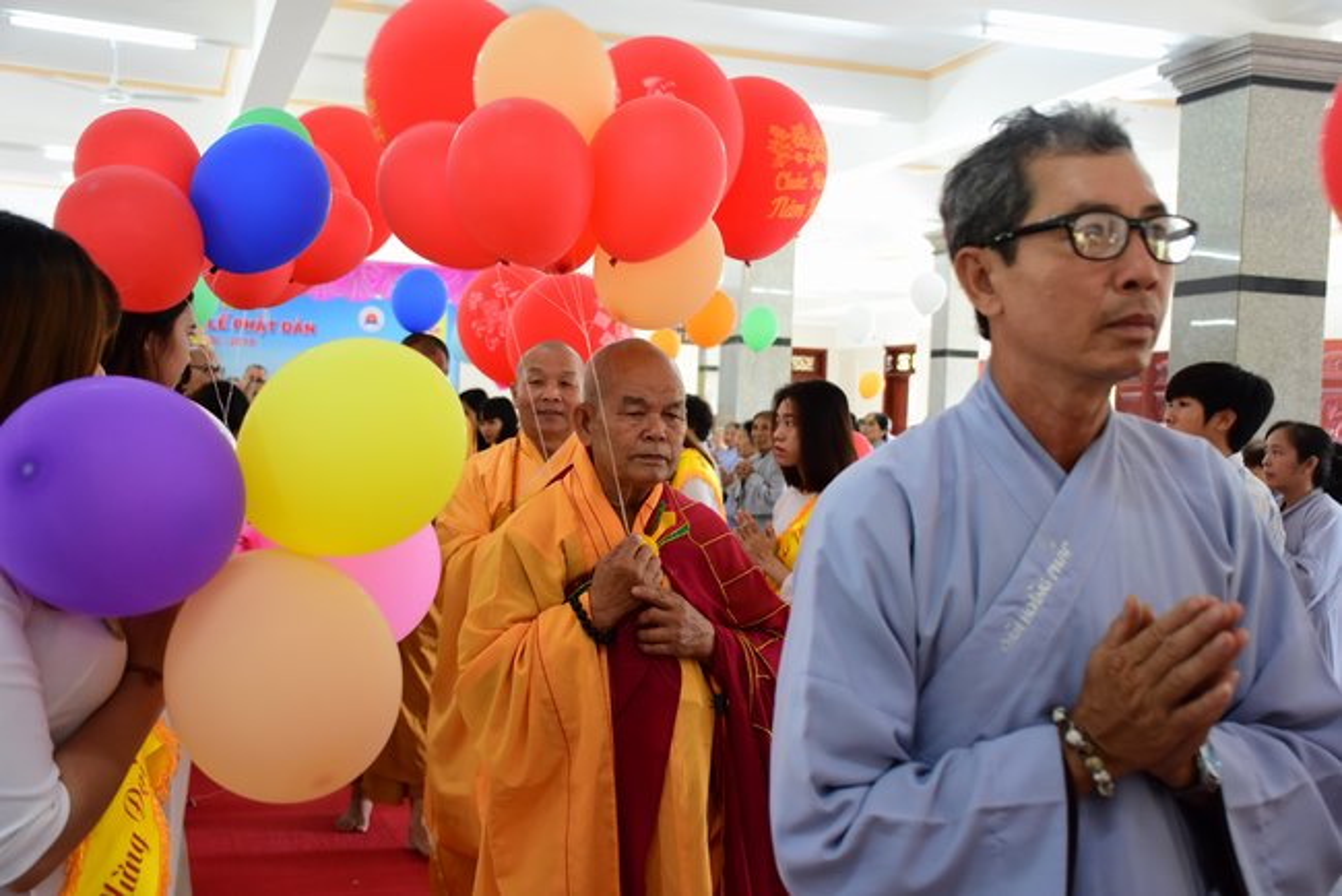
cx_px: 671
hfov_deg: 47.9
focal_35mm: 40
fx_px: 1510
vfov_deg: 33.0
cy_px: 448
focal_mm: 27
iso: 1000
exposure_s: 1/50
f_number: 4
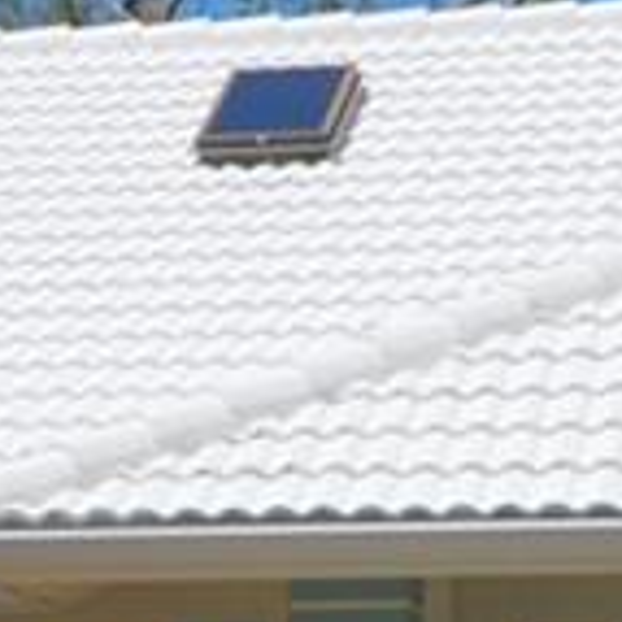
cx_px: -57
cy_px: 689
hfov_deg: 8.7
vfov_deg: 8.7
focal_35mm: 199
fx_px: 4045
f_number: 9
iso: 100
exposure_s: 1/320
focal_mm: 14
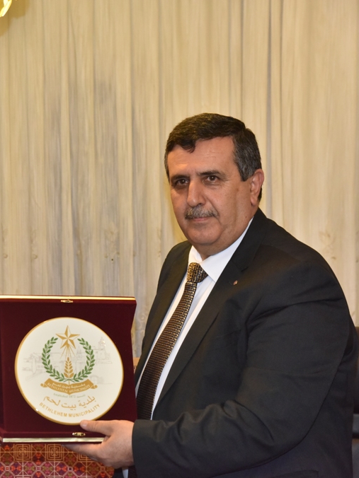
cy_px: 239
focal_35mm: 102
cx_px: 19
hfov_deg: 14.3
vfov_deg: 19.3
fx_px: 1410
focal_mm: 70
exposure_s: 1/200
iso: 2500
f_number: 6.3
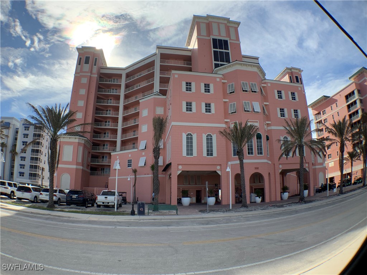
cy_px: 138
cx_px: 184
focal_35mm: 29
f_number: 1.8
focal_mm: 3
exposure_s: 1/2320
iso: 16
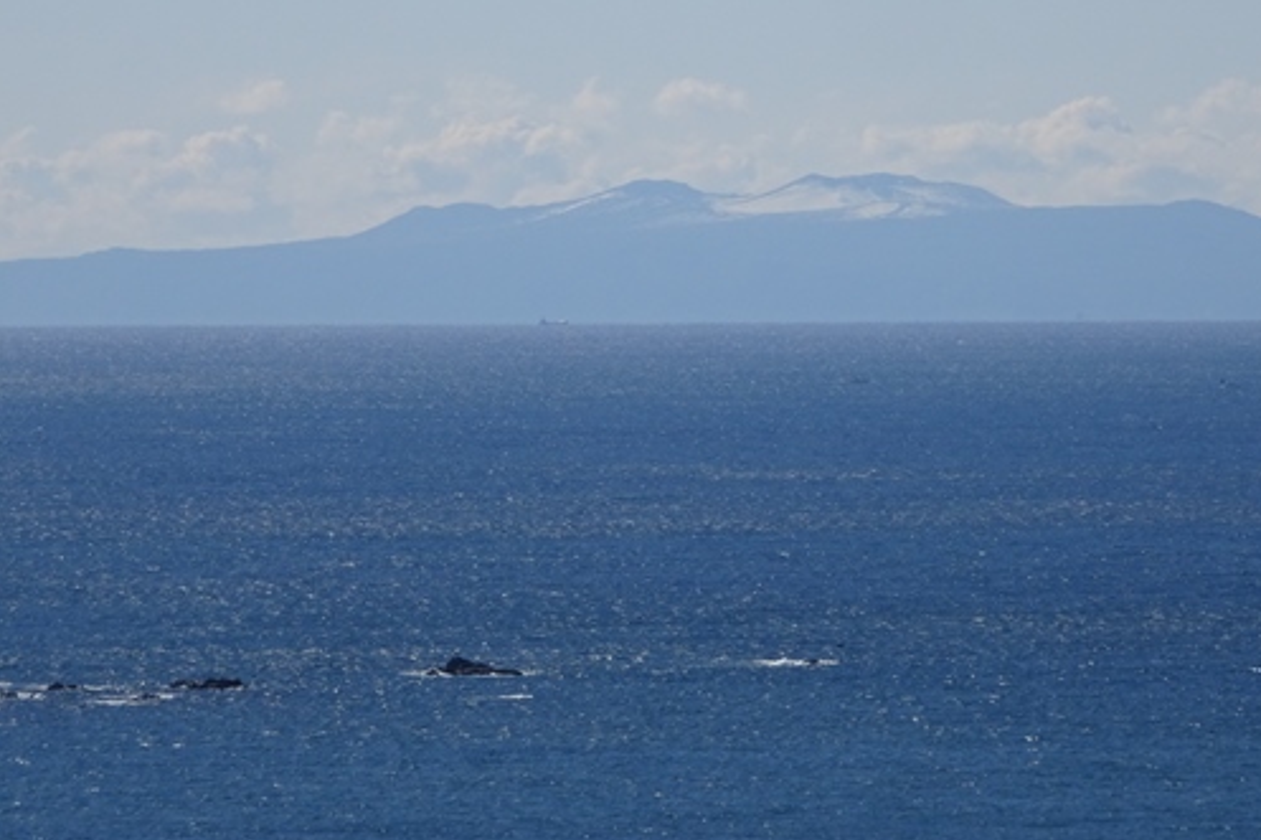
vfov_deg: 3.6
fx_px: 13445
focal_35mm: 384
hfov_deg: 5.4
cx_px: 723
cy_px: 296
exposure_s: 1/800
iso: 80
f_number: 6.3
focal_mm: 44.78
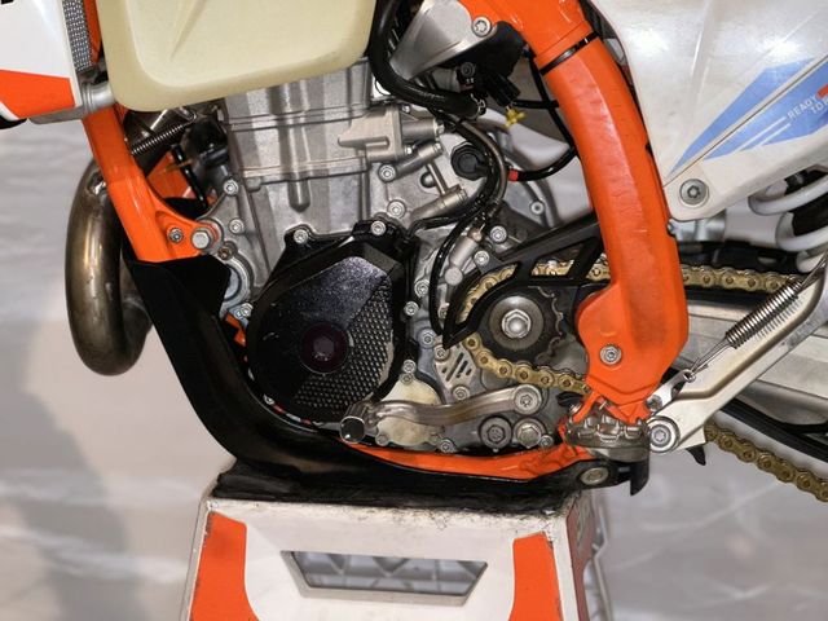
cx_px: 414
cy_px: 310
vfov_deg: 19.1
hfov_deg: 25.3
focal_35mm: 77
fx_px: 1842
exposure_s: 1/33
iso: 80
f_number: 2.8
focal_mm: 9
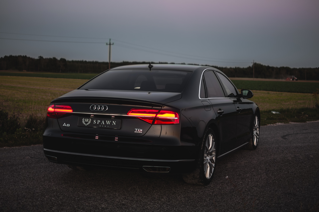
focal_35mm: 52
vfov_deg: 25.7
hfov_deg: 37.9
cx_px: 160
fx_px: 465
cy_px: 106
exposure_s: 1/125
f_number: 1.8
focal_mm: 35
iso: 200
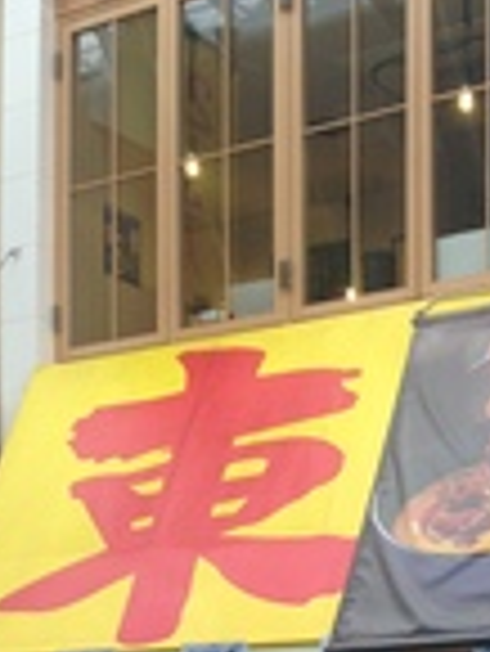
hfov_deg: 15.6
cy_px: 841
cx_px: 607
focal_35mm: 91
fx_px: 1715
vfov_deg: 19.8
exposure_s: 1/120
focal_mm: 4.12
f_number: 2.4
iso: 50
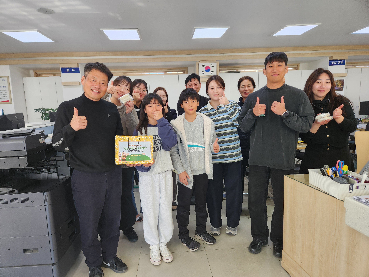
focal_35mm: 23
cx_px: 184
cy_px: 138
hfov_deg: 73.9
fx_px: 245
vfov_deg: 58.9
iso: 80
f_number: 1.8
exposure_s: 1/120
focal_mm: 5.4
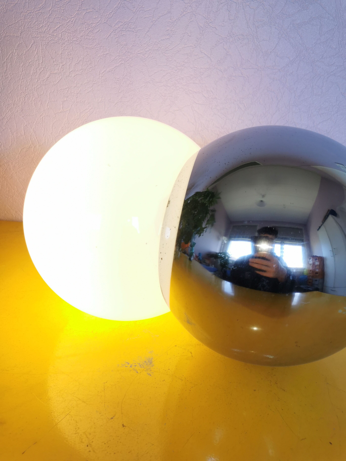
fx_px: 360
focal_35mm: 27
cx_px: 173
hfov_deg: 51.4
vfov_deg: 65.3
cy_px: 230
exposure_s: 1/118
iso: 50
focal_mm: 5.58
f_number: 1.8
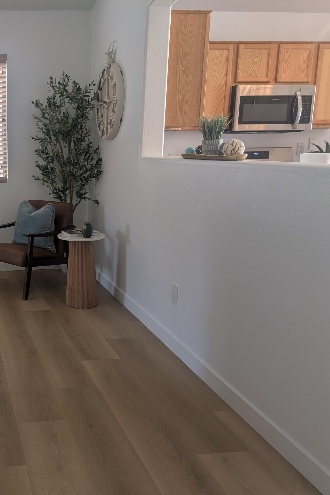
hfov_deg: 35.2
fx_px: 467
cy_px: 246
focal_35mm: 34
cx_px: 0
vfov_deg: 55.8
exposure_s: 1/20
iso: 33
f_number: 1.68
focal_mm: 6.9
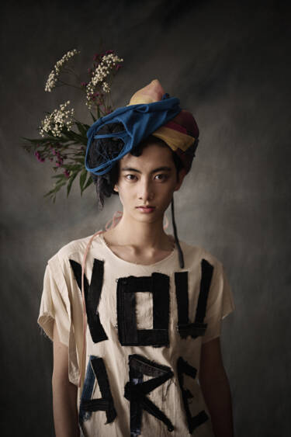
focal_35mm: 50
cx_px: 146
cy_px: 218
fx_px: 607
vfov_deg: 39.6
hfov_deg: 27.0
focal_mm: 50
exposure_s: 1/400
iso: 100
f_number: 1.2
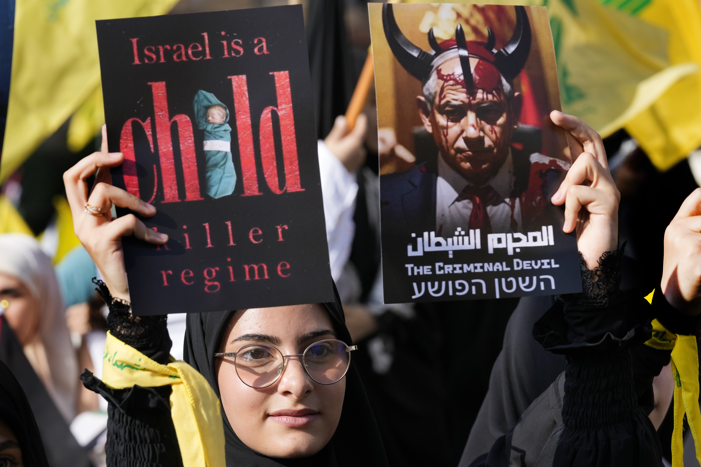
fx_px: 2492
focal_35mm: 128
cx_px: 350
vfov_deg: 10.7
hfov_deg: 16.0
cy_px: 234
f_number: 7.1
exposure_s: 1/640
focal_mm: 128
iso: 250
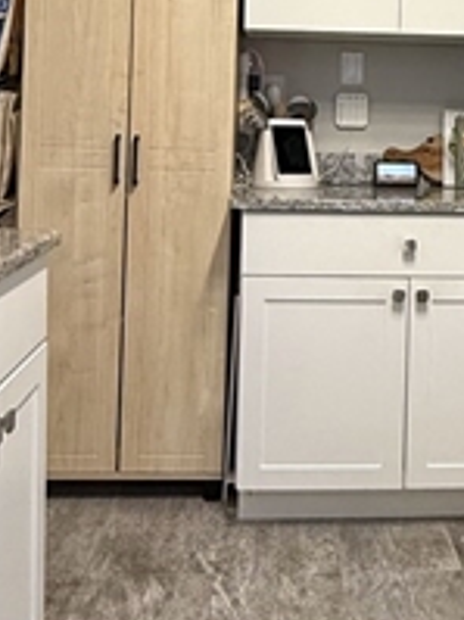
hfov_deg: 26.5
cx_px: 377
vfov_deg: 34.7
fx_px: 966
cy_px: 143
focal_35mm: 54
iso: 200
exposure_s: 1/60
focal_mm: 2.22
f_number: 2.2
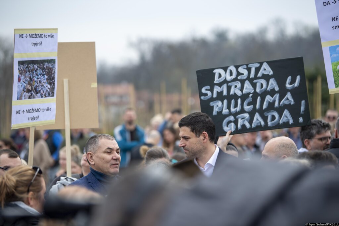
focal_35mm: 135
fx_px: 1271
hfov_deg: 15.2
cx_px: 170
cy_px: 113
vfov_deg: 10.2
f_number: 2.8
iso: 100
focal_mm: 135
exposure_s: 1/1250
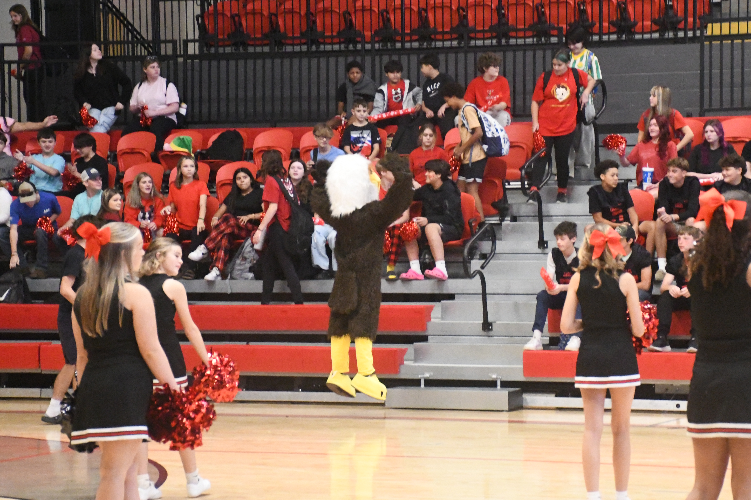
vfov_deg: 12.0
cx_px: 475
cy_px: 248
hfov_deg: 17.9
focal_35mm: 114
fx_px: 2378
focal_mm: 60
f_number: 5
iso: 12800
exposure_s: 1/320
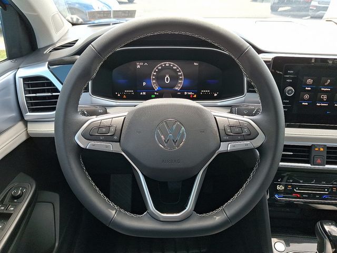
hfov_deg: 69.4
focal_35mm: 25
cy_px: 126
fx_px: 243
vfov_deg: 54.9
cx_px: 168
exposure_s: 1/120
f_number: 1.8
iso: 34
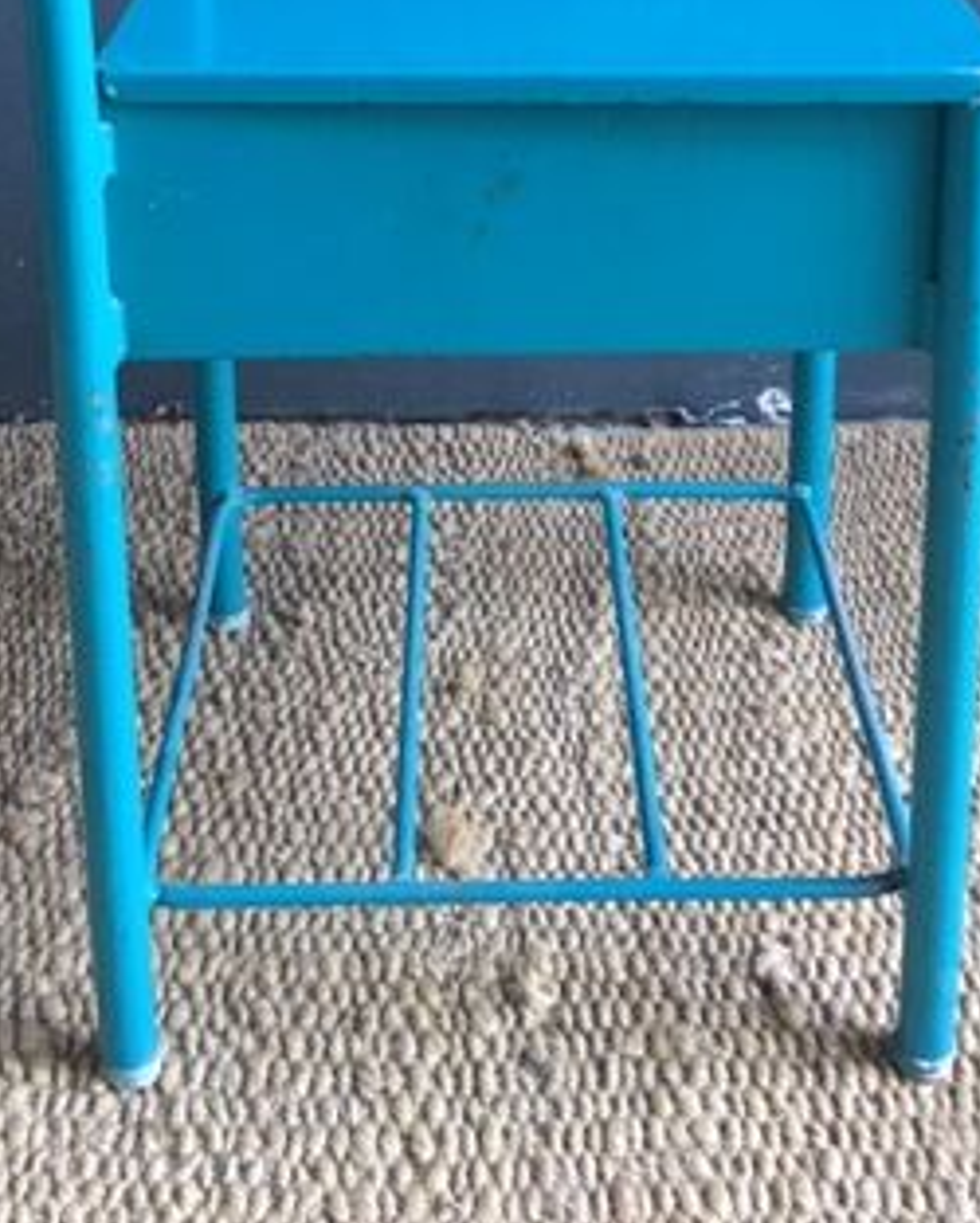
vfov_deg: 30.1
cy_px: -16
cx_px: 463
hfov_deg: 26.3
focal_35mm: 58
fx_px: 2101
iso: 125
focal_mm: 4.15
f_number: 2.2
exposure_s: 1/33
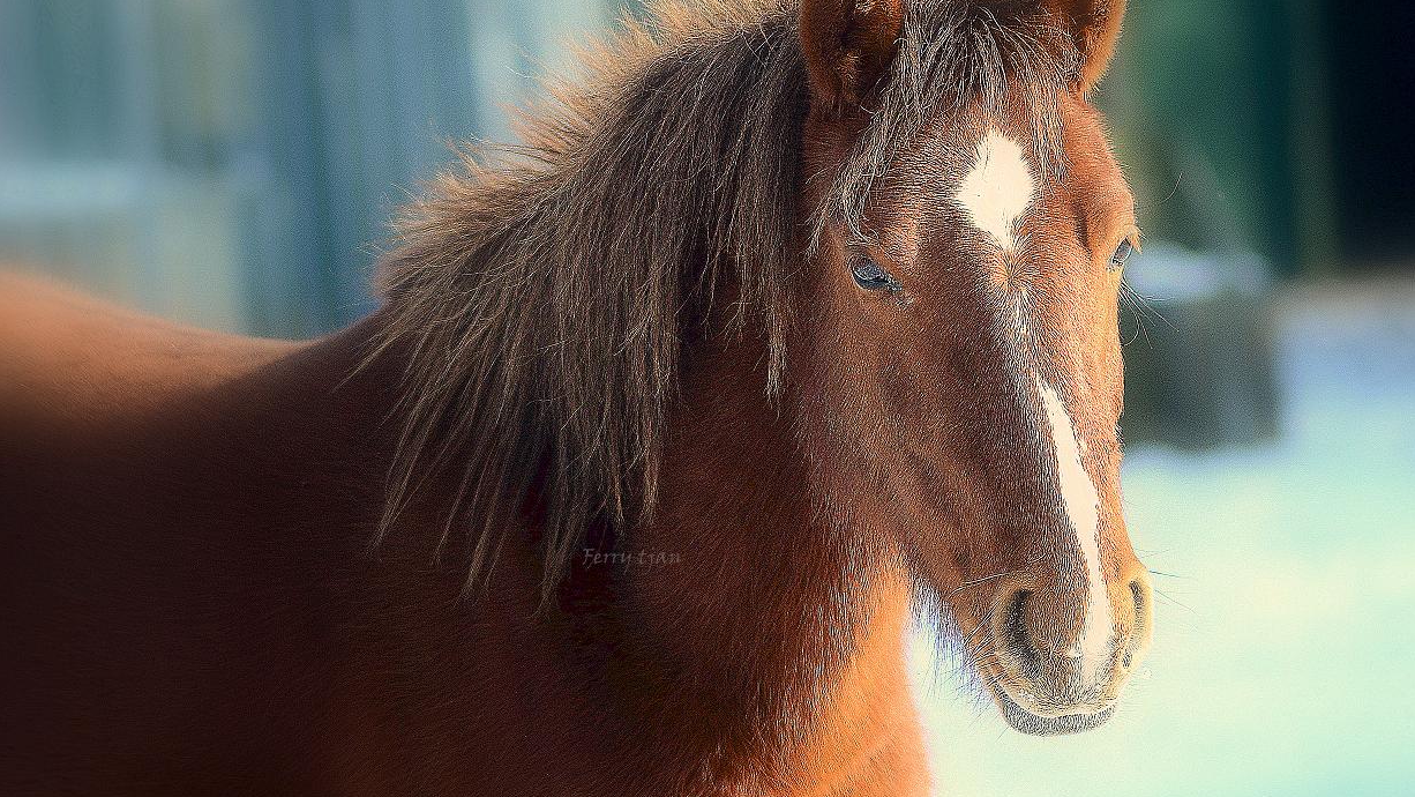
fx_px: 10940
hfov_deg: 7.4
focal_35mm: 292
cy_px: 356
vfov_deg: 4.2
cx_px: 709
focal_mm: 185
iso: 200
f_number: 4.5
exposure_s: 1/250
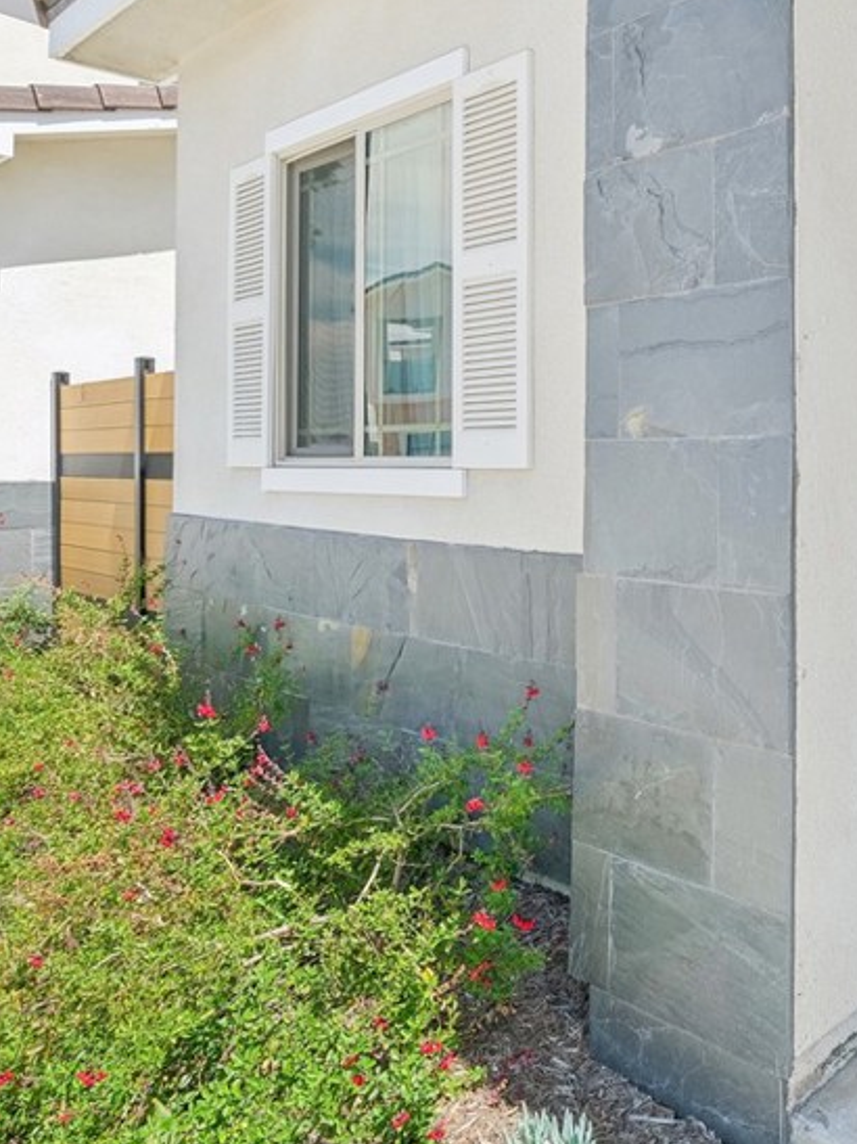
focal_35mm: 27
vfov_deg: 64.7
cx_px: 817
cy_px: 457
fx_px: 892
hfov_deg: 45.1
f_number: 8
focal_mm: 10
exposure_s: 1/140
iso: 160
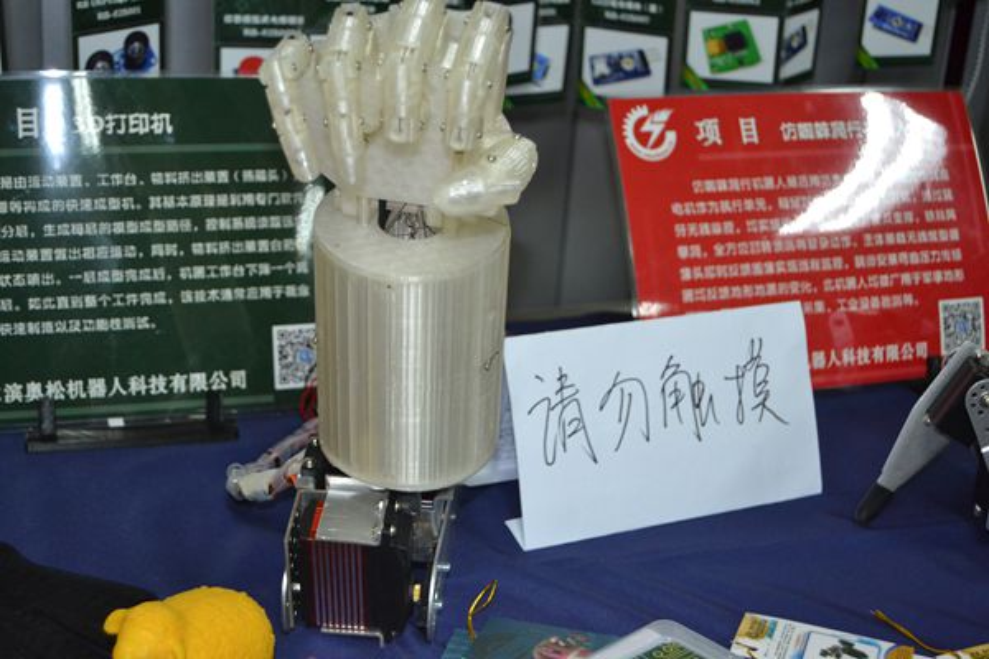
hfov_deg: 35.1
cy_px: 330
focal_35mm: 57
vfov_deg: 23.8
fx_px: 1566
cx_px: 494
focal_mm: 38
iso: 1400
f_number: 4.8
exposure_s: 1/60
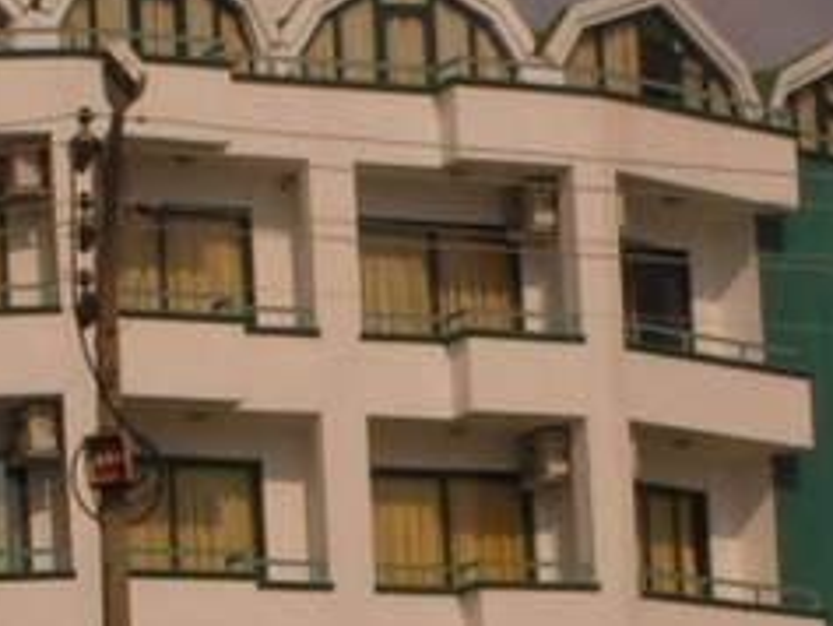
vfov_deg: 6.3
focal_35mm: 235
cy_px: 658
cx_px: 698
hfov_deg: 8.4
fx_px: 5658
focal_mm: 12.7
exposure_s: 1/1000
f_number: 8
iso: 50
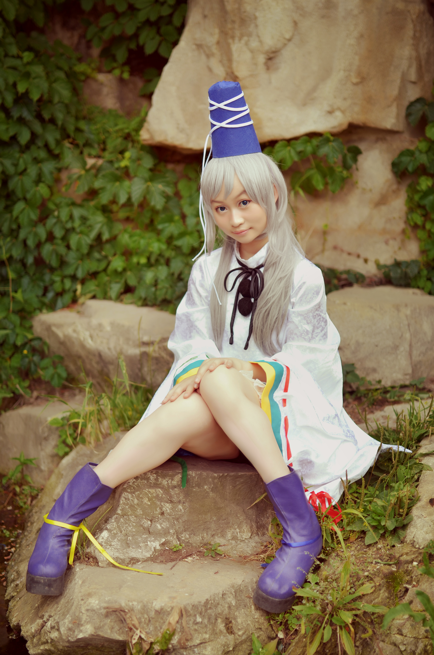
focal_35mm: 52
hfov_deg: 25.6
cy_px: 328
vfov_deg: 37.9
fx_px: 954
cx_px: 217
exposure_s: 1/800
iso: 100
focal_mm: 35
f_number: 1.4
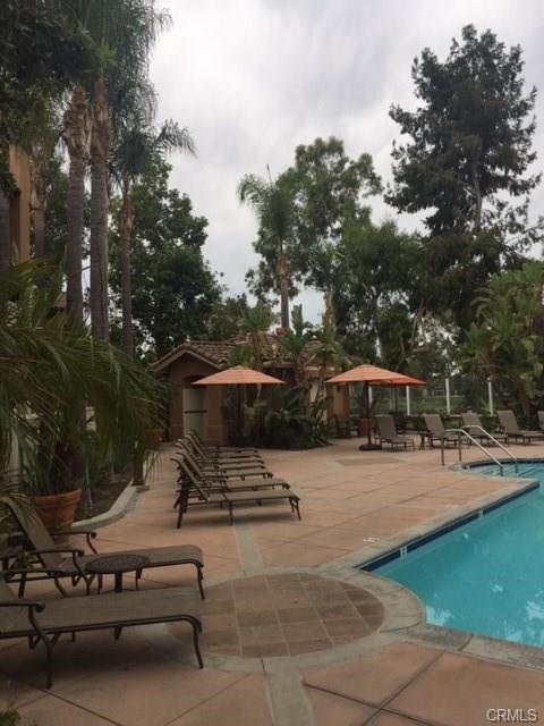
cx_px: 272
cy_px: 363
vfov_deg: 61.7
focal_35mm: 29
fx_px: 608
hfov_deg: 48.2
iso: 32
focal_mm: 4.15
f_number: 2.2
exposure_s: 1/476
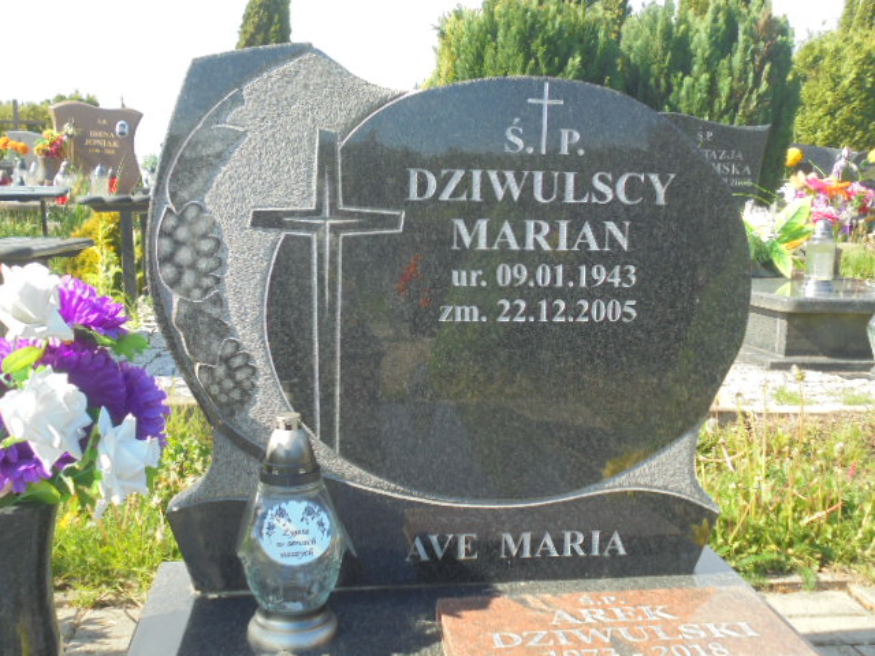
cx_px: 438
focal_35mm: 38
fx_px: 961
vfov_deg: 37.7
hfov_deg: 49.0
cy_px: 328
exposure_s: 1/200
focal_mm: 6.9
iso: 100
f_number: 4.2
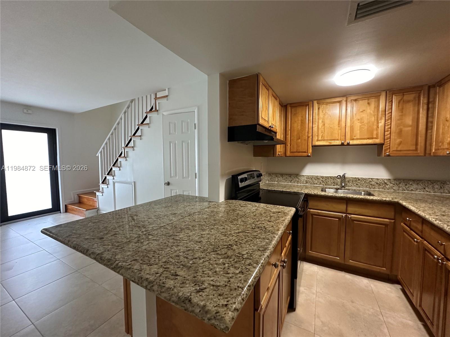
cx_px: 225
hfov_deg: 102.1
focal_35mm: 14
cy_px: 168
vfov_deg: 85.7
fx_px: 182
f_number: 2.2
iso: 320
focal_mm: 2.22
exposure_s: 1/60
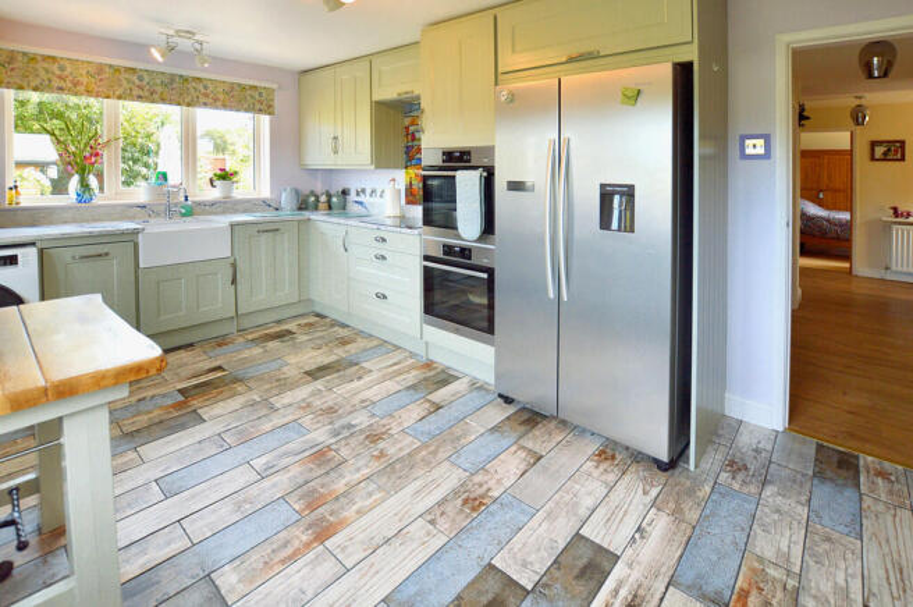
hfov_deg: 100.4
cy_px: 304
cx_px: 456
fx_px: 380
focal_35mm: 15
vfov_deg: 77.2
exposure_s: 1/100
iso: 200
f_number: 5
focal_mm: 10
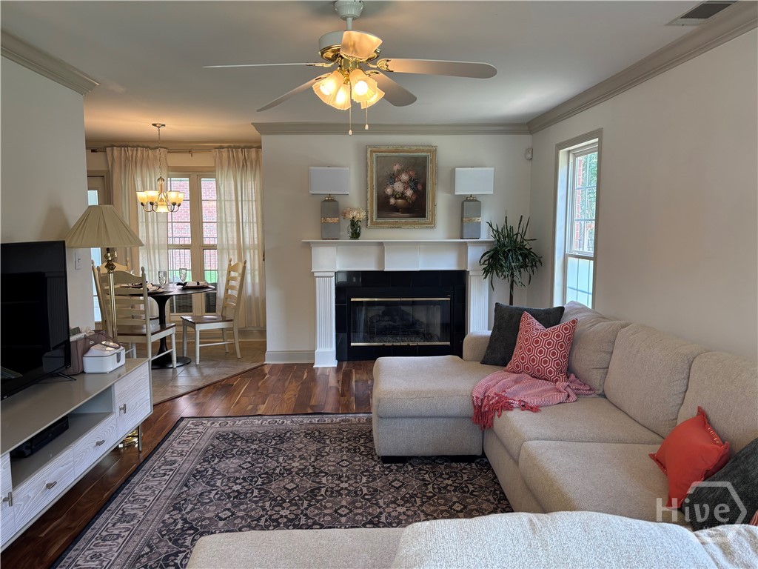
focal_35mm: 26
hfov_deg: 67.3
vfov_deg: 53.1
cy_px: 284
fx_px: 569
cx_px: 379
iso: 80
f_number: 1.6
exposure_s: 1/120
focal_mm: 5.96
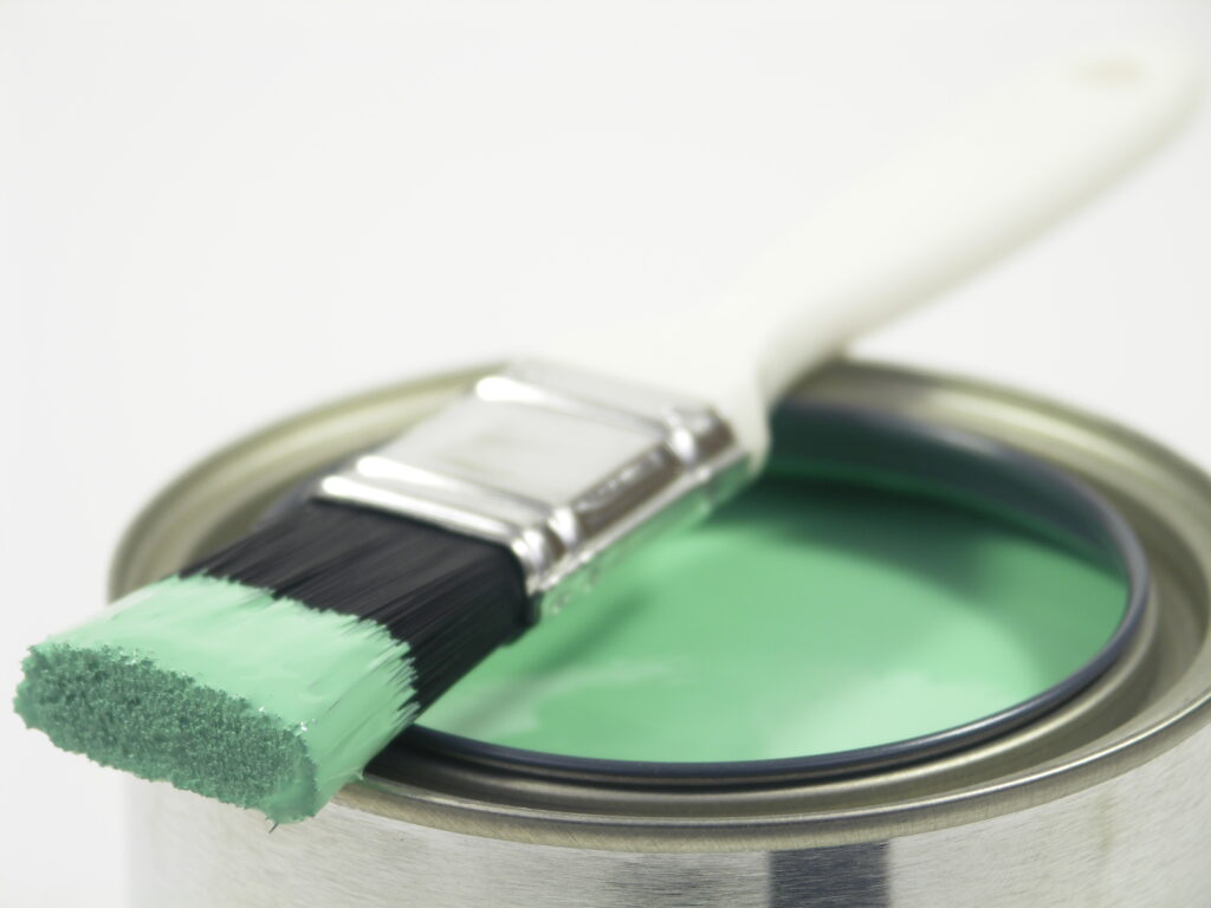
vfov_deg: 7.4
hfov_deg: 9.9
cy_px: 454
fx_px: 6997
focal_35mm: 200
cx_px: 606
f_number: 3.5
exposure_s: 1/30
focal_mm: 50.8
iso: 50
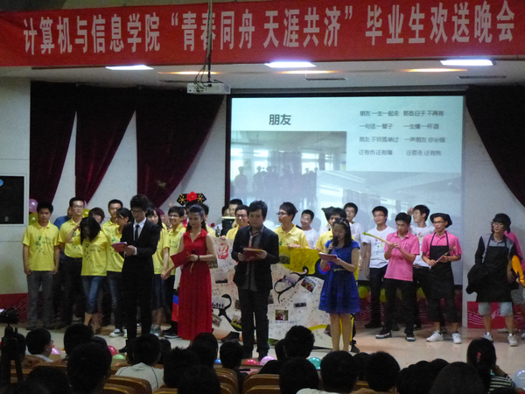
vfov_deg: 20.7
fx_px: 1077
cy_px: 197
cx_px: 262
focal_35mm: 71
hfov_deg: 27.4
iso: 2500
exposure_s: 1/60
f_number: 4.7
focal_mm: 12.7
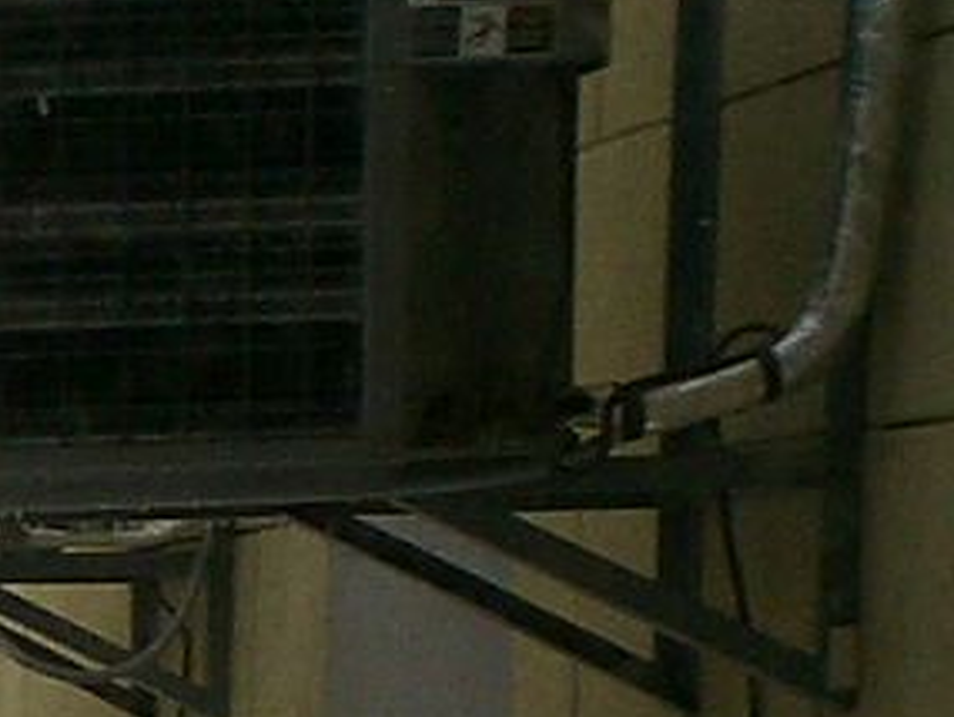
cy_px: 1293
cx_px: -1131
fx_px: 4577
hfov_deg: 10.6
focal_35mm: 166
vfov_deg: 8.6
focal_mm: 5.6
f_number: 3.5
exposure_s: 1/250
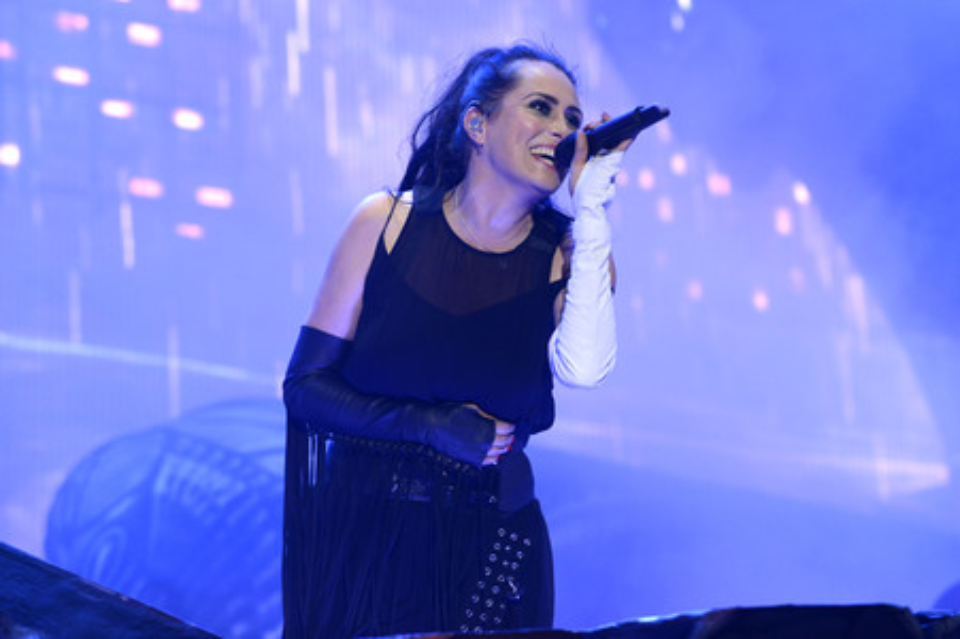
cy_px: 320
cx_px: 480
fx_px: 3198
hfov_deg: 17.1
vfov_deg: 11.4
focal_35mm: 120
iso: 1250
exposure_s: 1/250
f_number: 4
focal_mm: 120
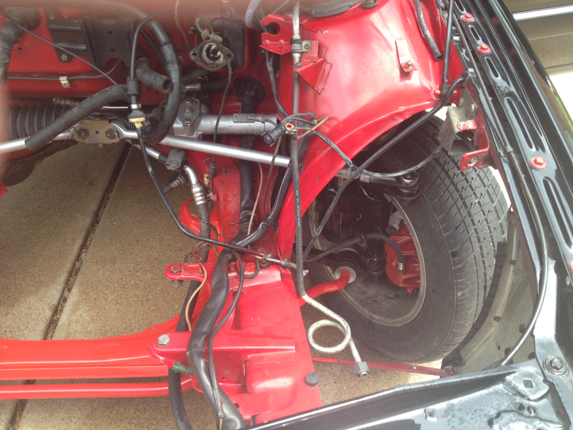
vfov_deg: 40.7
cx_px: 286
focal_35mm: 35
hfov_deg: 52.6
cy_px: 215
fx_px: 579
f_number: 2.4
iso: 50
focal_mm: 4.28
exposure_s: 1/162
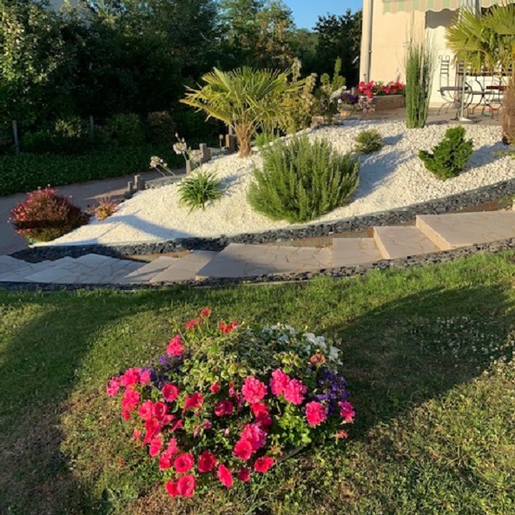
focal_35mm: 31
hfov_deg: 52.5
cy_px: 195
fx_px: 522
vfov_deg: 52.0
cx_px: 260
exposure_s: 1/1001
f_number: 1.8
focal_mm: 4.25
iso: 25
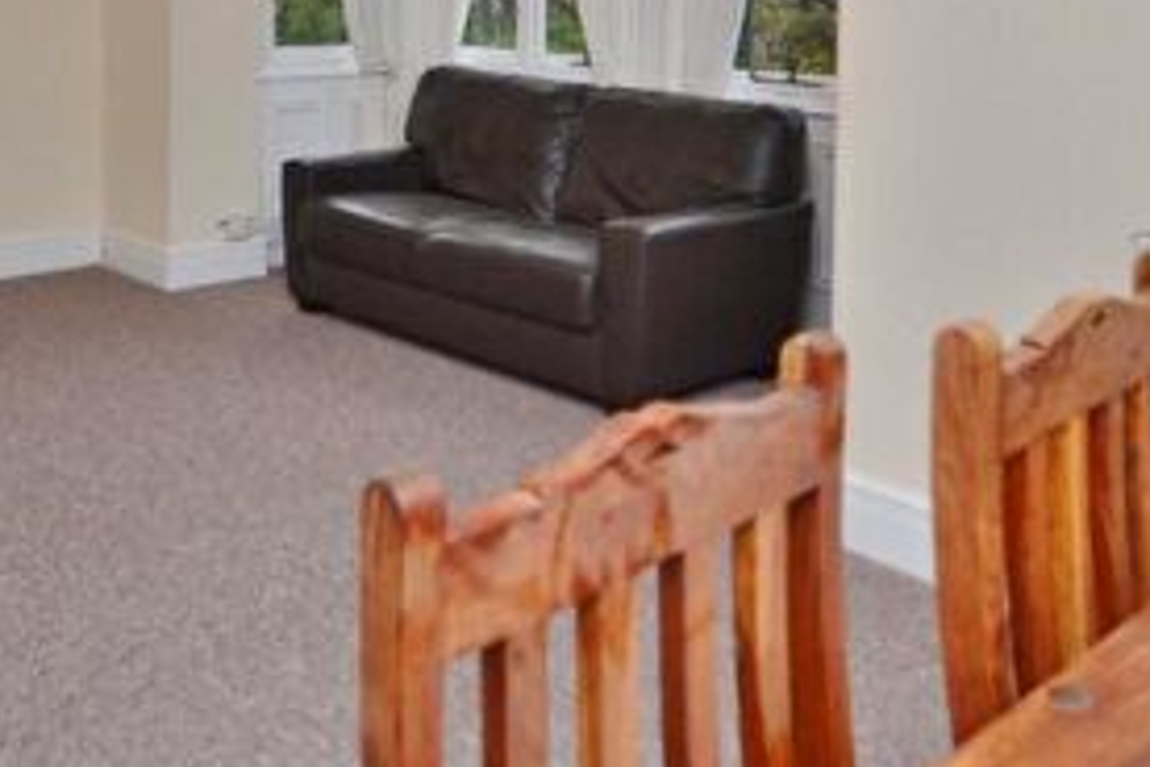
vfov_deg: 32.5
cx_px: 512
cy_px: 15
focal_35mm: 38
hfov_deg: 50.6
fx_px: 1214
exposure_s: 1/100
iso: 100
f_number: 3.5
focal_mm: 10
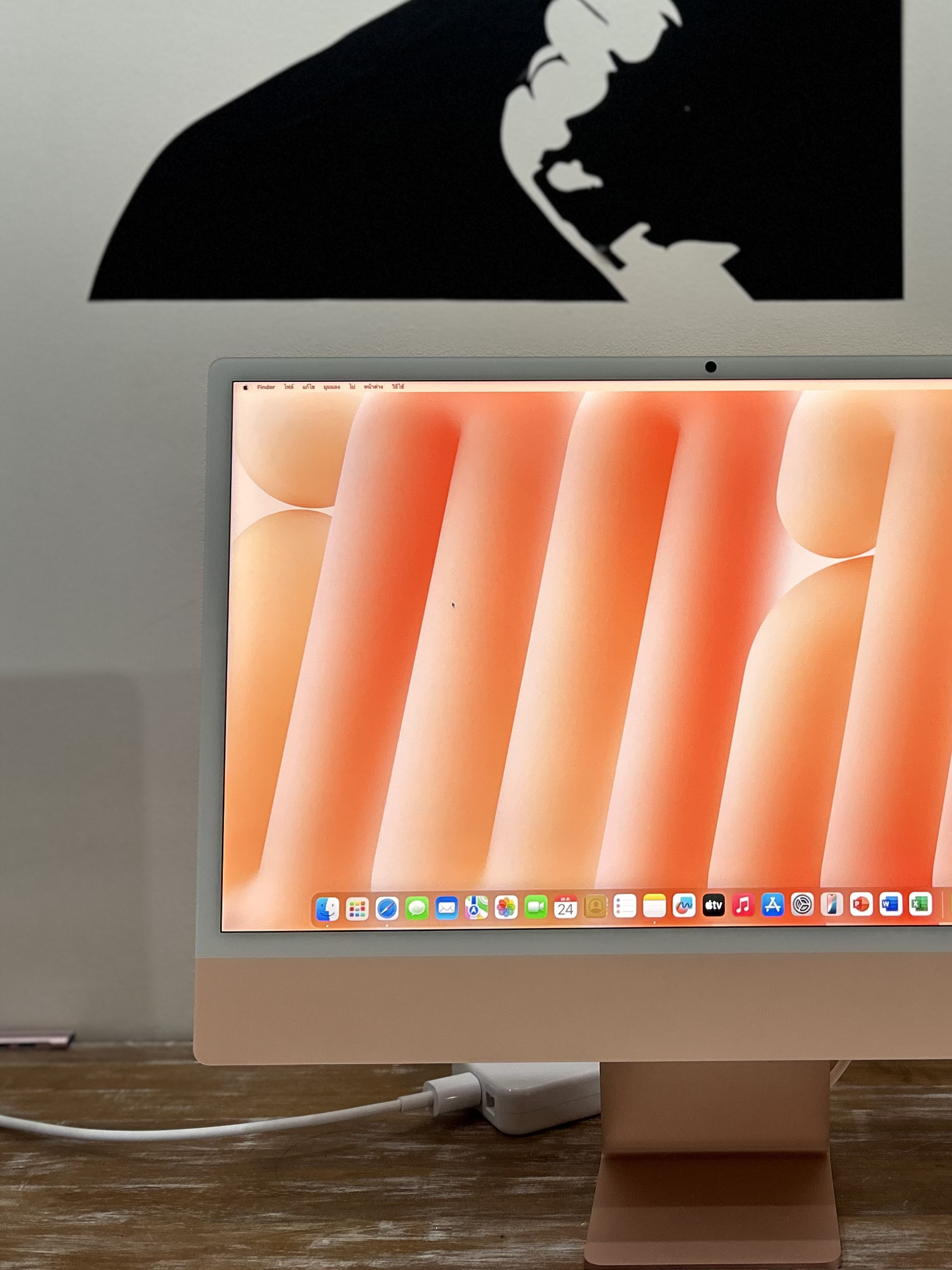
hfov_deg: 32.7
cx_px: 748
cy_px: 409
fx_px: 1577
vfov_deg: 43.2
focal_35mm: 43
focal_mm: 5.7
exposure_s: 1/121
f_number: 1.5
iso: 100
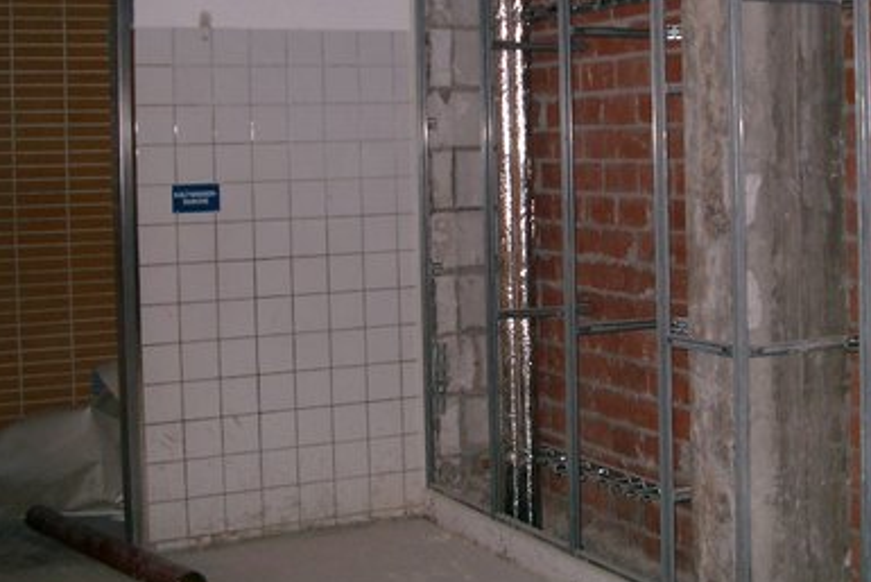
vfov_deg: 22.5
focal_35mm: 60
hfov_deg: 33.2
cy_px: 179
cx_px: 561
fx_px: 1452
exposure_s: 1/60
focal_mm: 7.6
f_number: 2.6
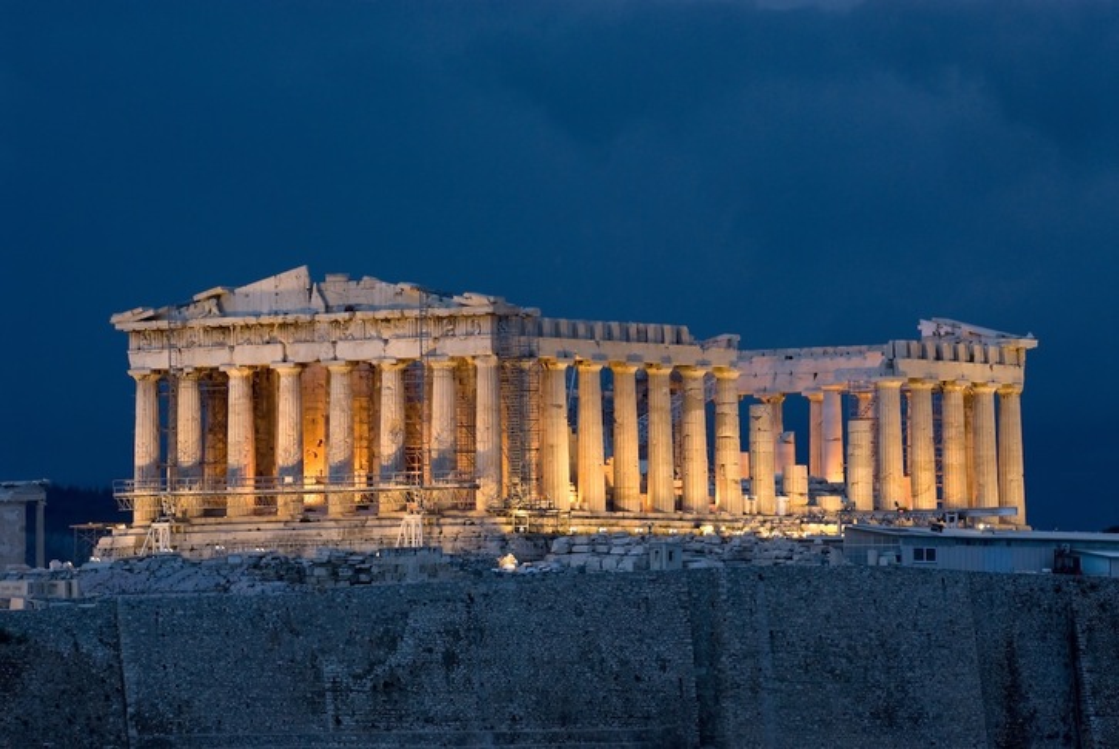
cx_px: 560
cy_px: 374
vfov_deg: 5.3
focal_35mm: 262
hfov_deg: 7.8
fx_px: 8169
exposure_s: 1/1.43
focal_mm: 175
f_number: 8
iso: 100
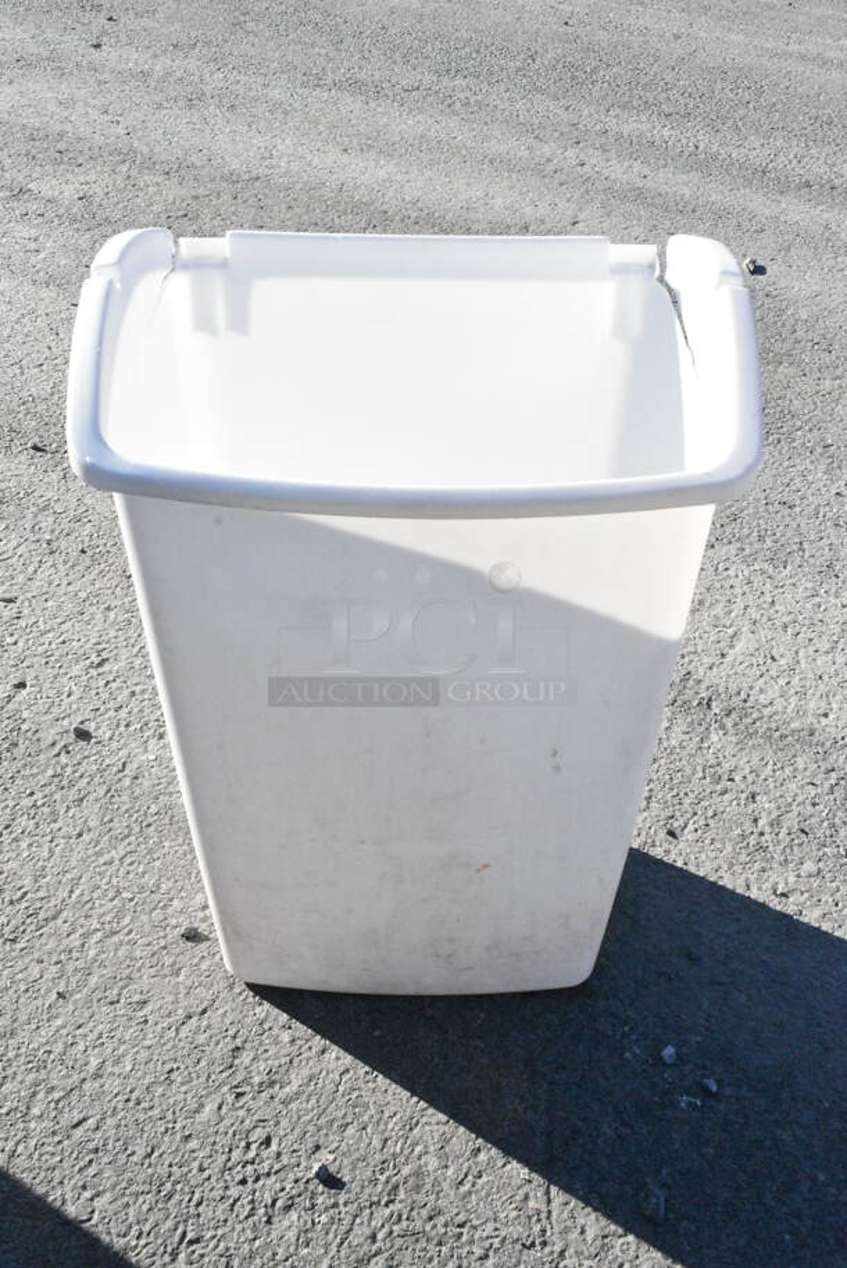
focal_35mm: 36
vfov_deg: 53.1
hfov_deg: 36.9
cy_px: 634
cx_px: 424
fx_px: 1268
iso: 6400
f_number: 25
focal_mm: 24
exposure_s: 1/1600
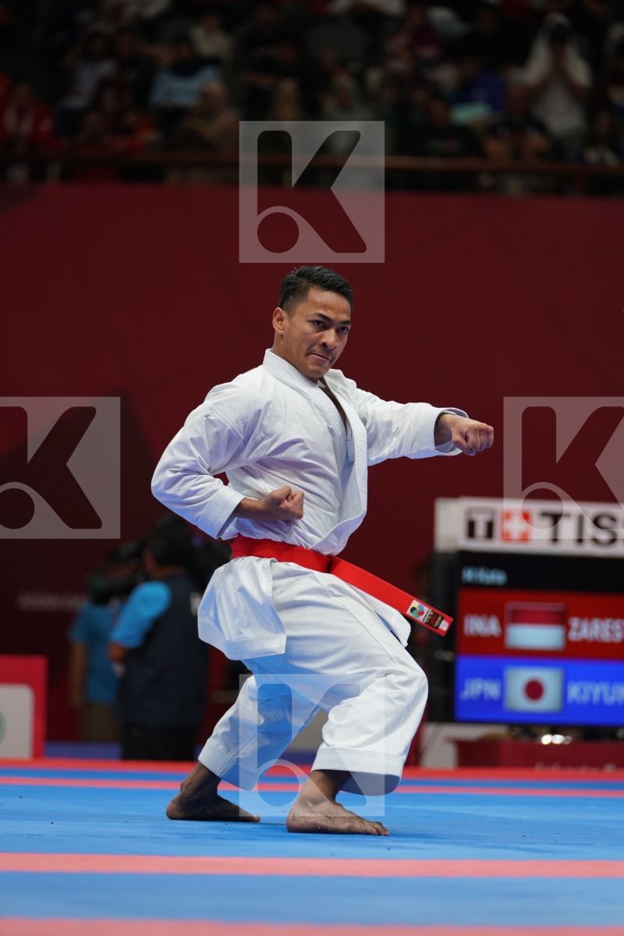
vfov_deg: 9.2
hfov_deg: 6.2
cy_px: 468
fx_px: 5798
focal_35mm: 223
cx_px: 312
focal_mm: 223
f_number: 4
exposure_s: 1/500
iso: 1250
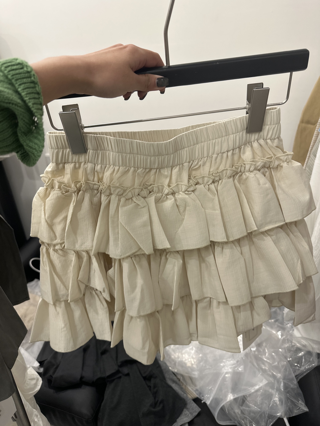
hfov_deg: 56.8
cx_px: 160
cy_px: 213
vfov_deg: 71.6
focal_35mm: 24
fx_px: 296
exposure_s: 1/60
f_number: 1.78
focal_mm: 6.86
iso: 125
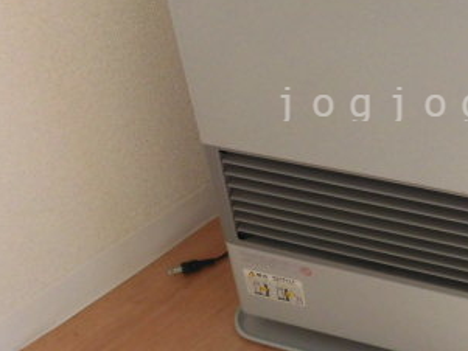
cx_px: 384
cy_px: 103
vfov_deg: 28.3
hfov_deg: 36.0
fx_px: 690
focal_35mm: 51
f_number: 3.1
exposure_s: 1/60
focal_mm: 4.3
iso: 200
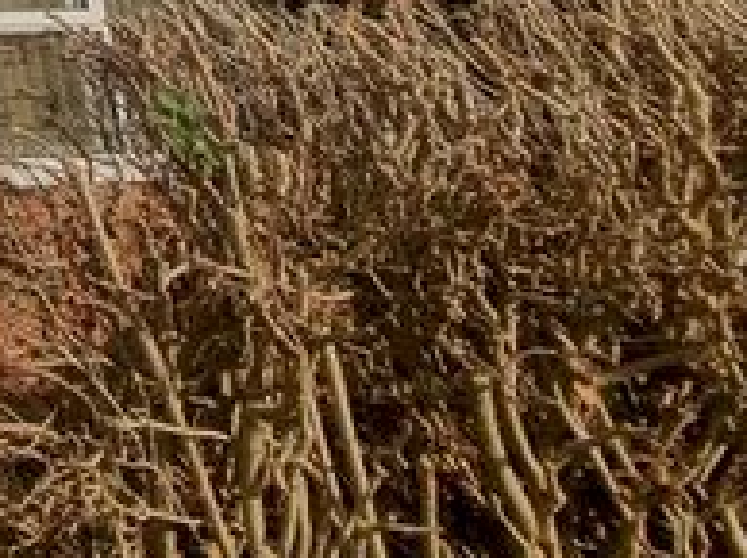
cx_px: -574
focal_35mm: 47
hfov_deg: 23.0
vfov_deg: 21.6
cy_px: -414
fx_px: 1013
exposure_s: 1/1964
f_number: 2.2
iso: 50
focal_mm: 2.2
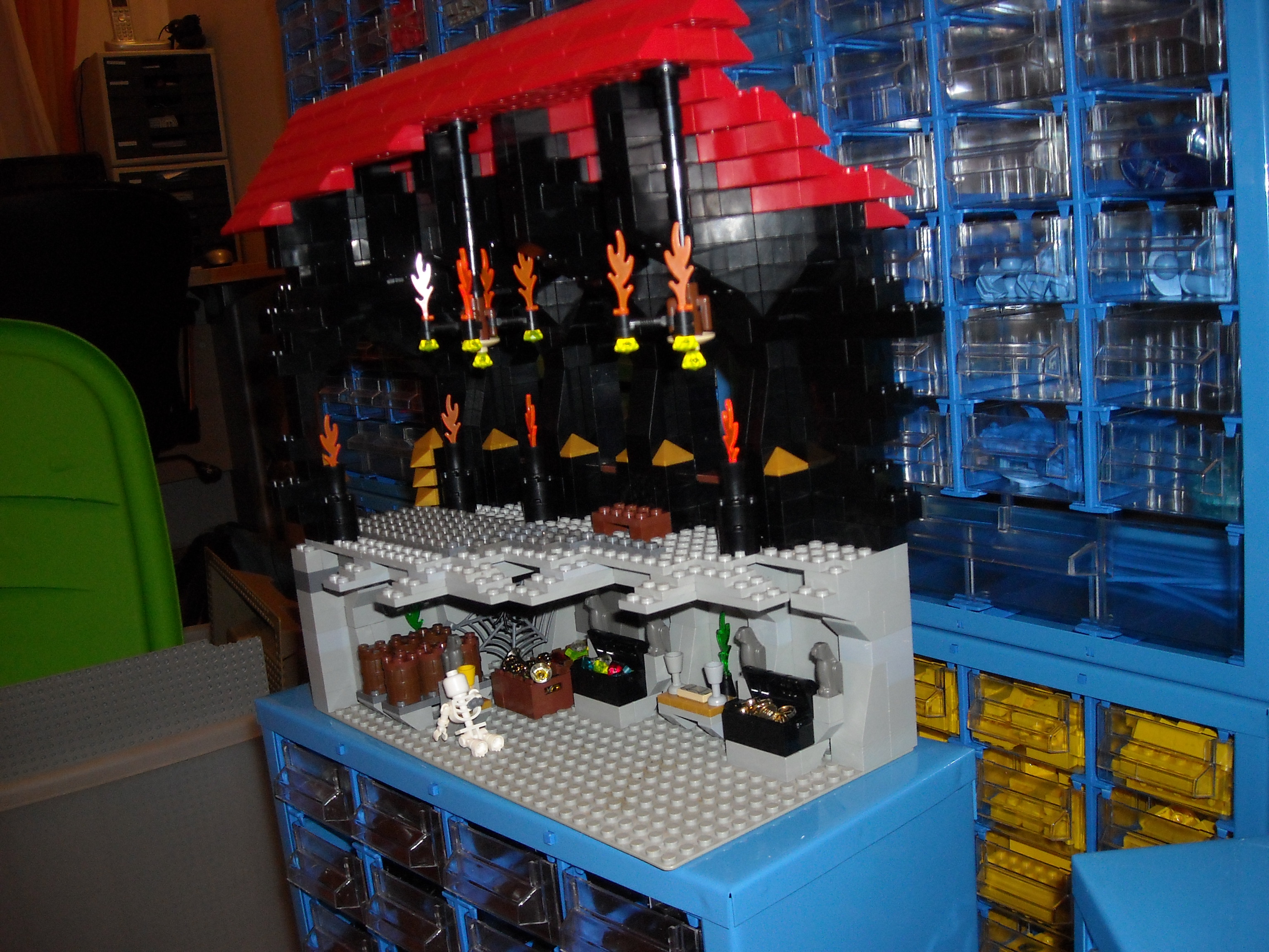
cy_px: 476
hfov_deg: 52.6
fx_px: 1283
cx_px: 634
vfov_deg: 40.7
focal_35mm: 35
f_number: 2.8
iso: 200
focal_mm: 5.7
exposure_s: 1/60
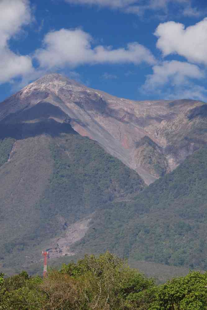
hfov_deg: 15.7
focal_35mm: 87
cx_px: 104
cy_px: 155
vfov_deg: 23.4
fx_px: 750
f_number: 10
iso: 200
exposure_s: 1/100
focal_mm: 57.5
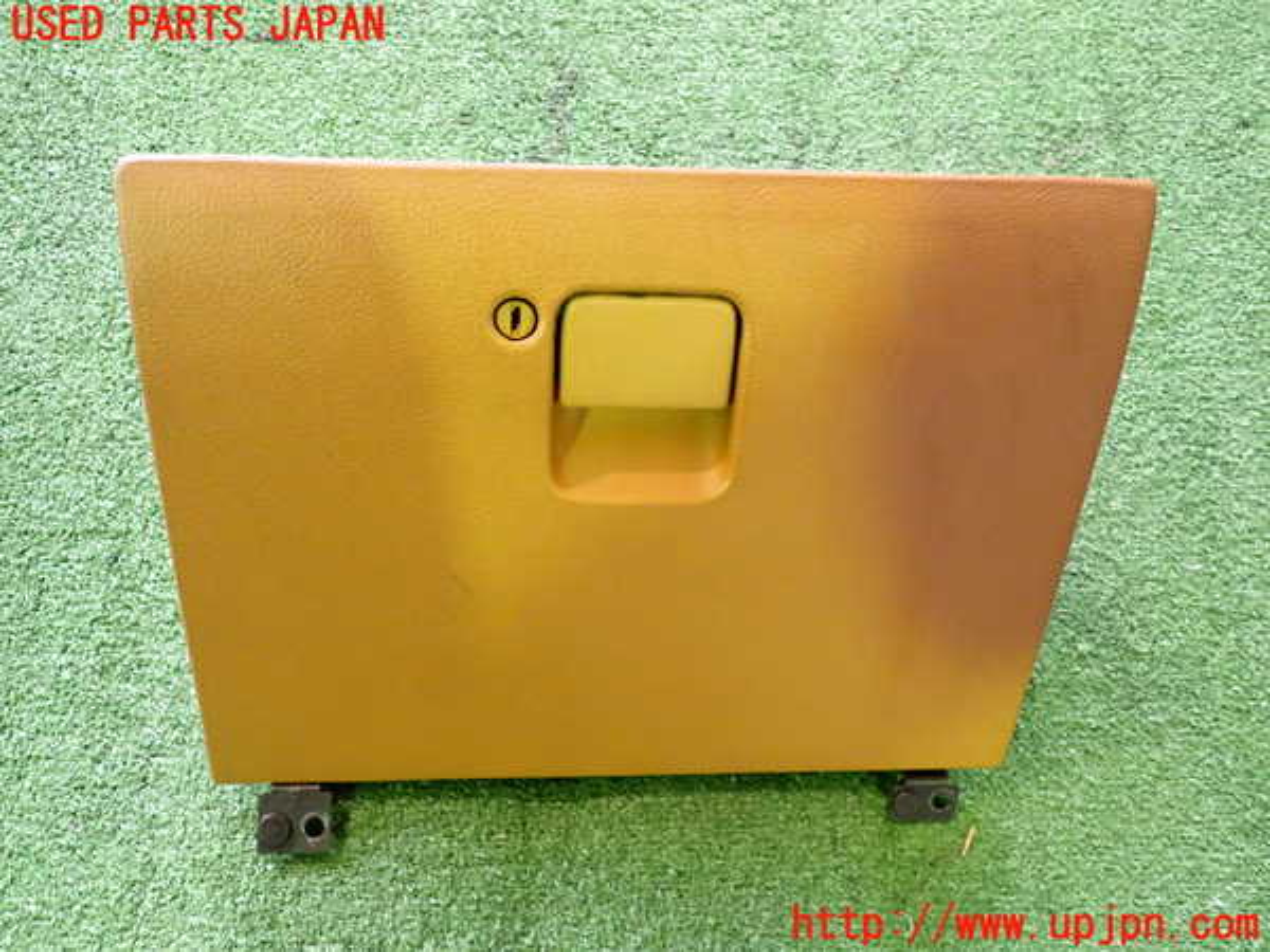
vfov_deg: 46.8
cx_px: 635
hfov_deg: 60.0
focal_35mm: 30
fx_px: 1101
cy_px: 476
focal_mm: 5.4
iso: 800
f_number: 2.3
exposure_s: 1/80
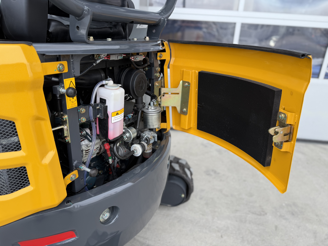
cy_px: 123
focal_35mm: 24
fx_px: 227
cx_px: 164
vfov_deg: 56.8
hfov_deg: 71.6
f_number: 1.78
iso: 80
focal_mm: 6.76
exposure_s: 1/121
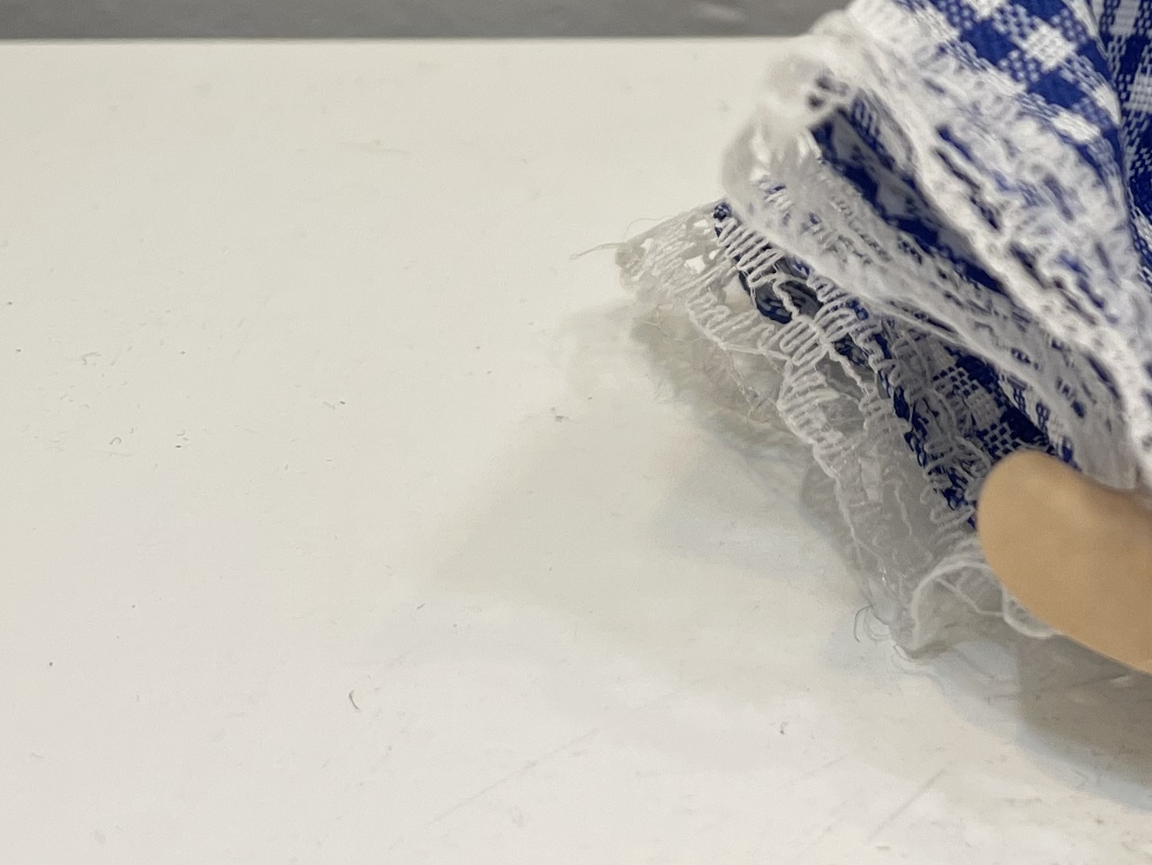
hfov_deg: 23.8
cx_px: 1315
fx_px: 2530
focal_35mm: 76
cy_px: -314
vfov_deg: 17.9
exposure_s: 1/234
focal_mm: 5.1
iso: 32
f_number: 1.6
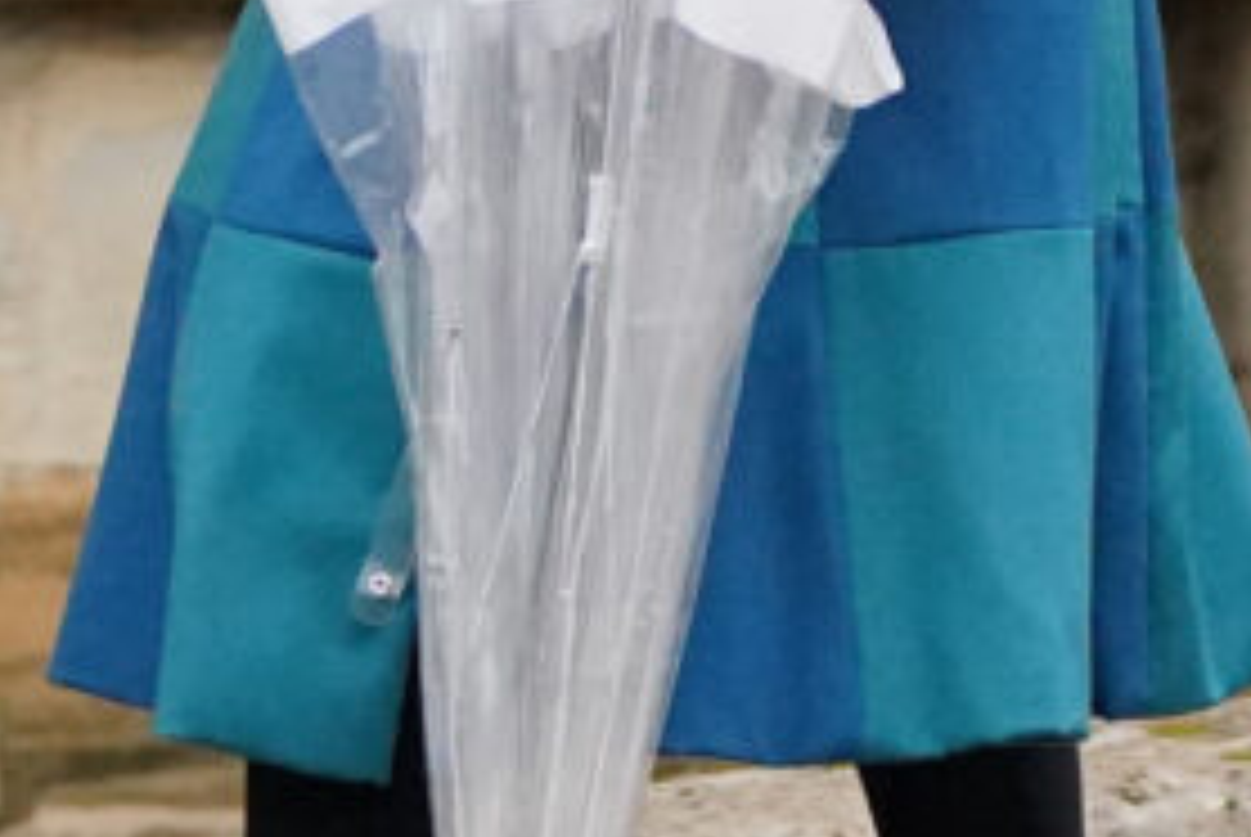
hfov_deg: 2.7
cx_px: -40
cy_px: -58
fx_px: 26681
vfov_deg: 1.8
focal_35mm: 767
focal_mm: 139
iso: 6400
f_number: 5
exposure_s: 1/1000
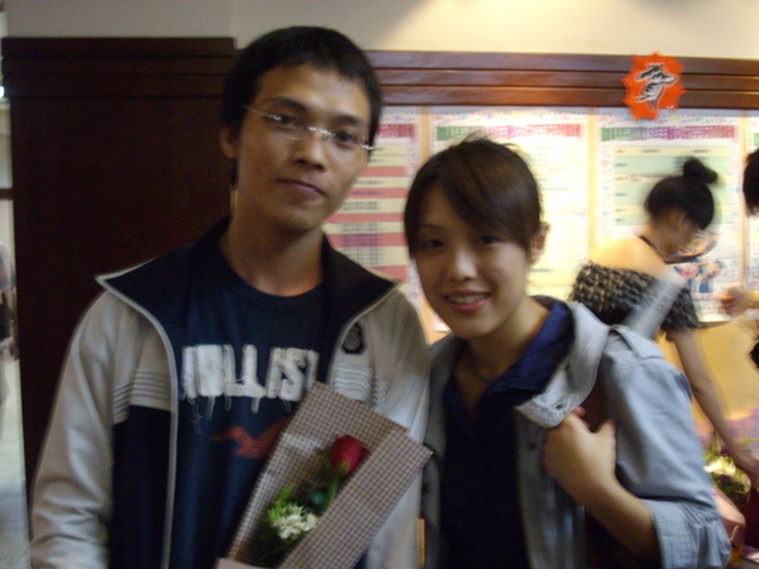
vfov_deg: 31.5
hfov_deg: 41.2
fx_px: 1009
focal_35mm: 46
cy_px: 284
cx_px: 380
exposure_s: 1/8
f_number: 3.1
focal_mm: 7.6
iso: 400
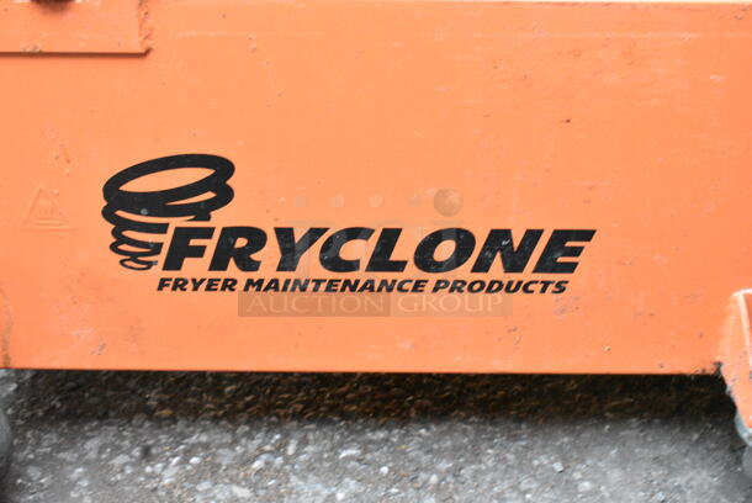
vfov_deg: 26.5
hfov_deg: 38.8
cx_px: 376
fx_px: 1066
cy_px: 252
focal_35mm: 51
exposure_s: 1/250
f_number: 8
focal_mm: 34
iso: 6400
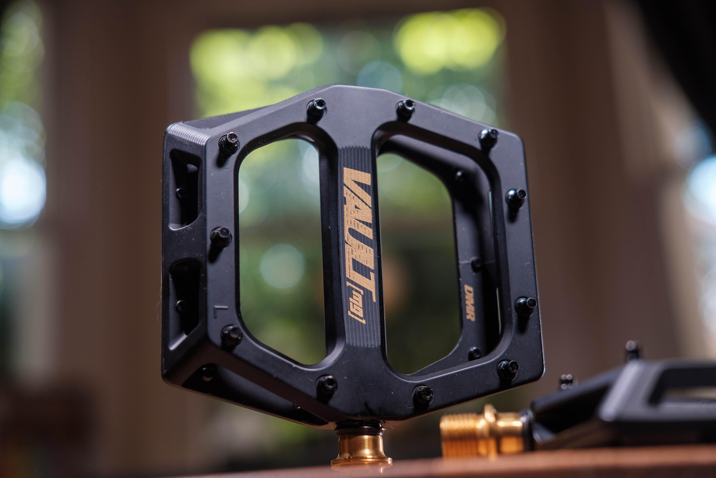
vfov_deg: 25.5
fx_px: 1054
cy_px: 239
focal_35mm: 53
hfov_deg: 37.5
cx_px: 358
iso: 400
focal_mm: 35
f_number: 3.2
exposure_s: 1/250
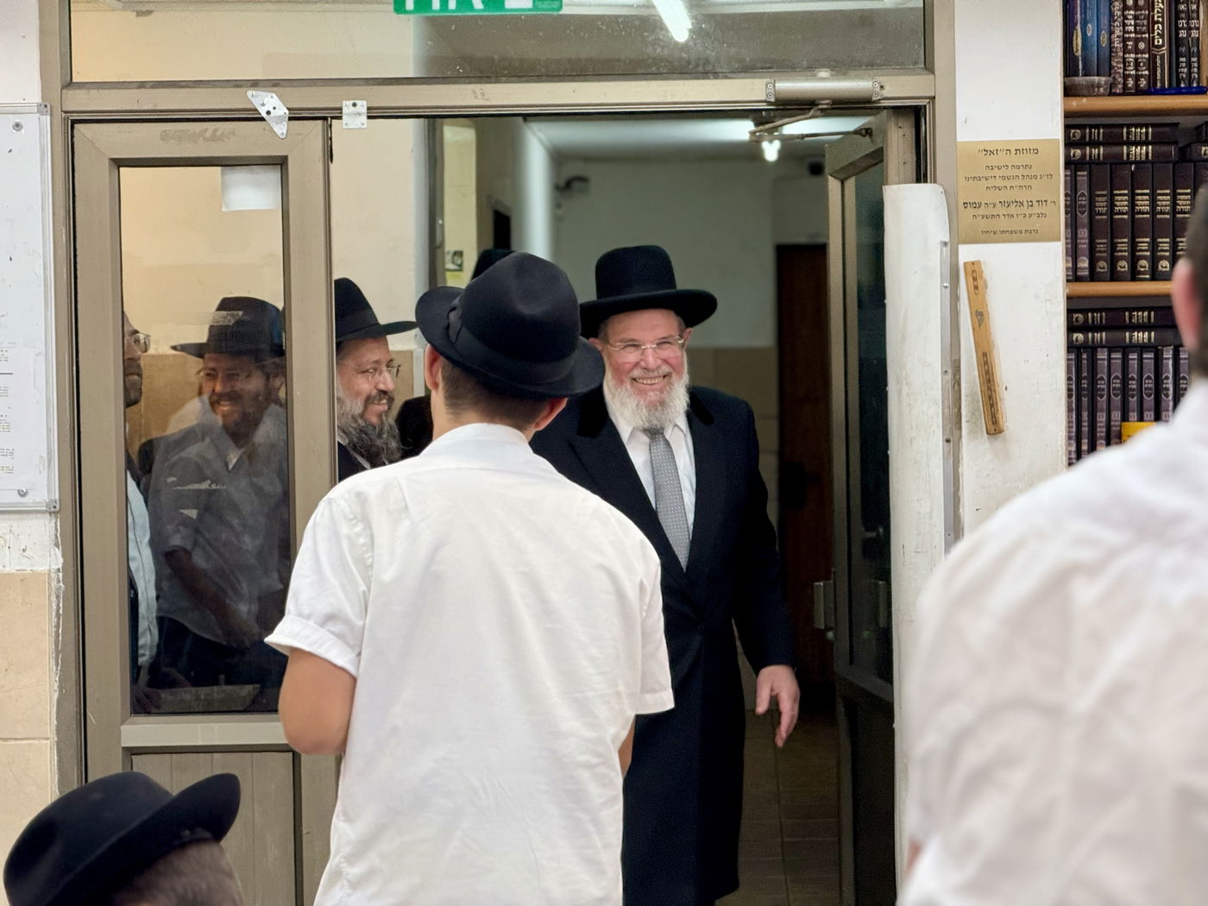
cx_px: 604
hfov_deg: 16.4
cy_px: 453
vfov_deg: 12.3
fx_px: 4188
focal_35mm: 120
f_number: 2.8
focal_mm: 15.66
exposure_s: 1/100
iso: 160
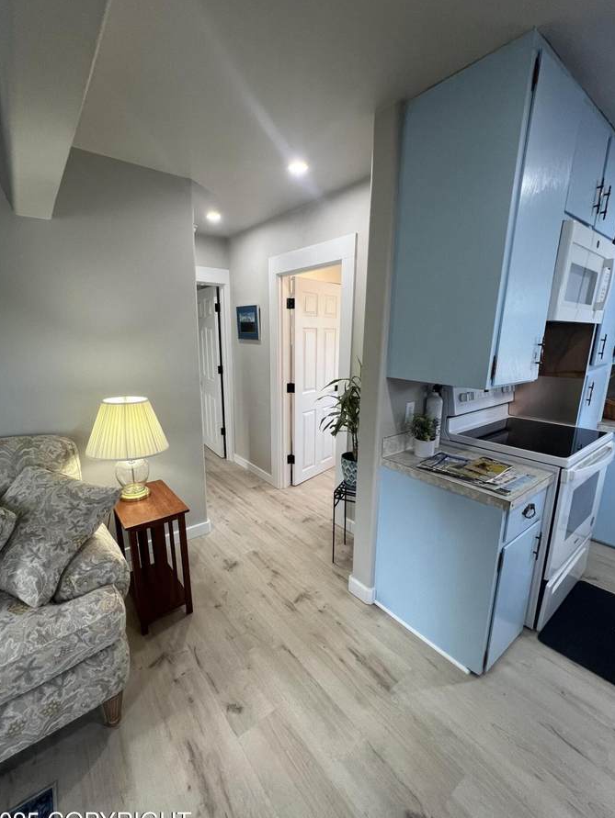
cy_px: 421
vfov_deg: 102.0
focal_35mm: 14
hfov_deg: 85.7
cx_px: 295
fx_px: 331
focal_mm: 1.57
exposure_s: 1/120
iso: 160
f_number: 1.8
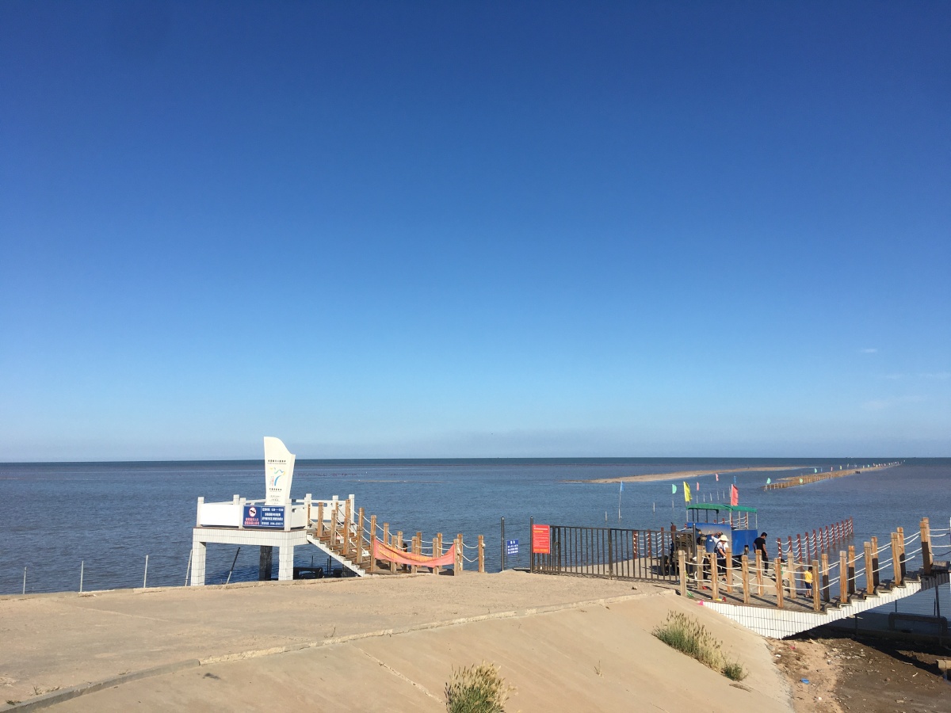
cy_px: 356
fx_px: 797
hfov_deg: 61.7
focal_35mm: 29
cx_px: 476
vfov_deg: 48.2
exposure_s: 1/2653
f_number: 2.2
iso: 25
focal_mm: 4.15
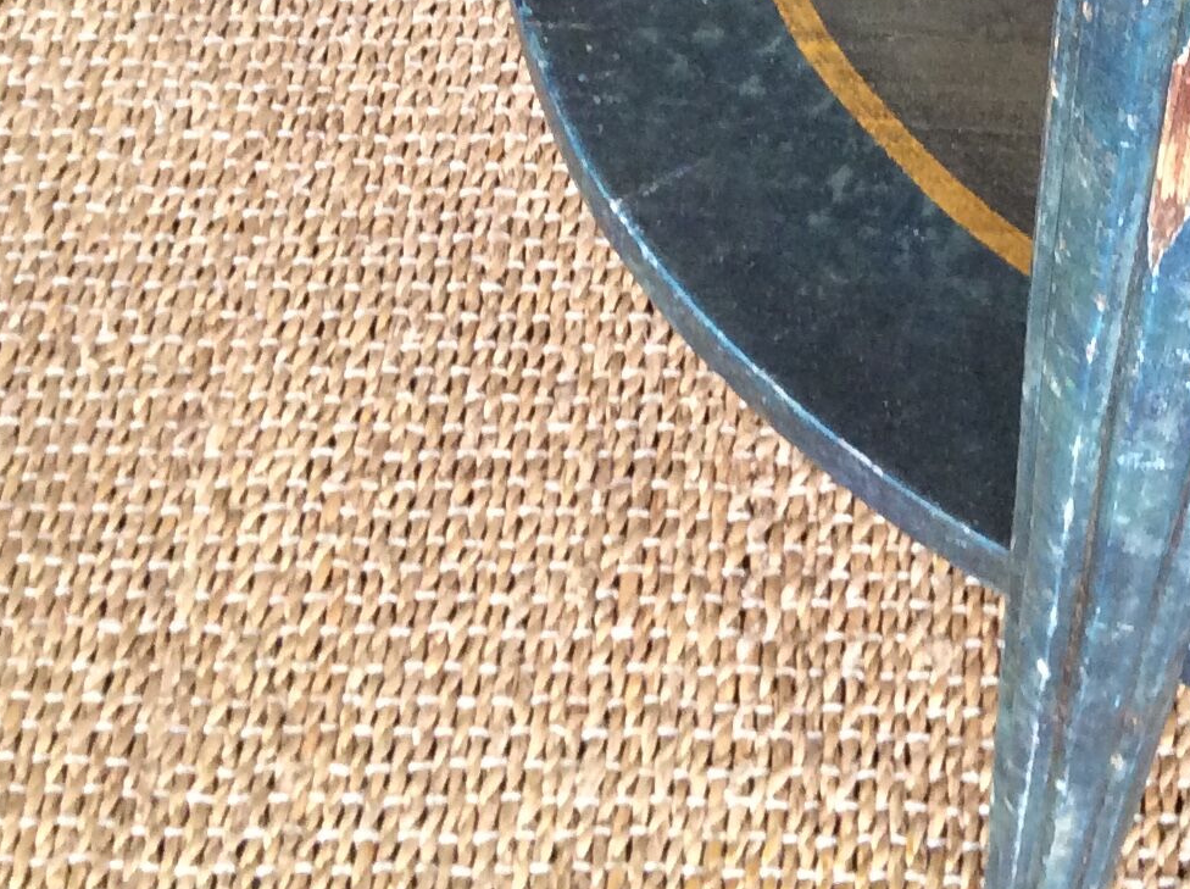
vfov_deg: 16.7
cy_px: -124
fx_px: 2918
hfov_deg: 22.7
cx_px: 989
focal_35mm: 85
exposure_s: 1/25
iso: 125
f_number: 2.4
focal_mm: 3.3
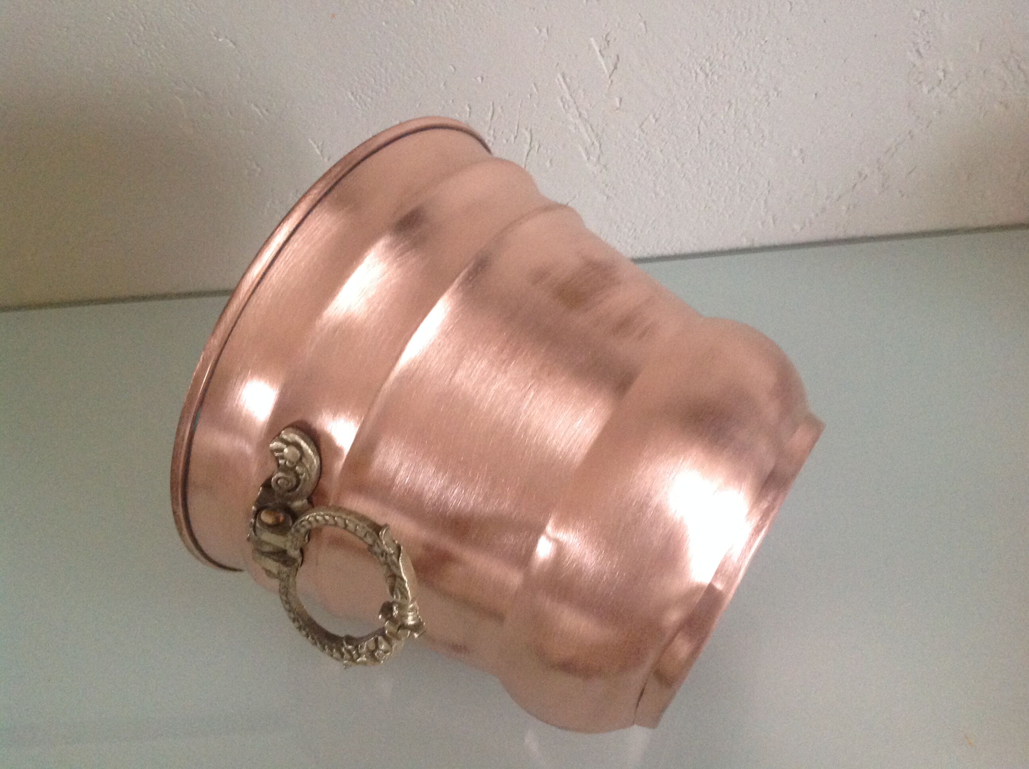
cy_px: 384
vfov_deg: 40.6
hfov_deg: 52.7
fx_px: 1039
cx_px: 514
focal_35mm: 35
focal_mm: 4.28
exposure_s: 1/15
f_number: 2.4
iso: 400
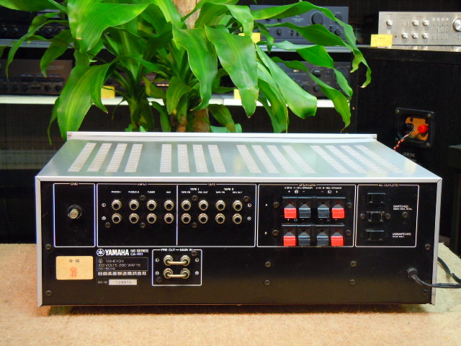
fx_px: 906
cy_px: 173
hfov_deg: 28.6
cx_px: 230
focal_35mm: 68
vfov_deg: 21.6
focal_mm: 12.2
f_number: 4.1
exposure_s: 1/8
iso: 400
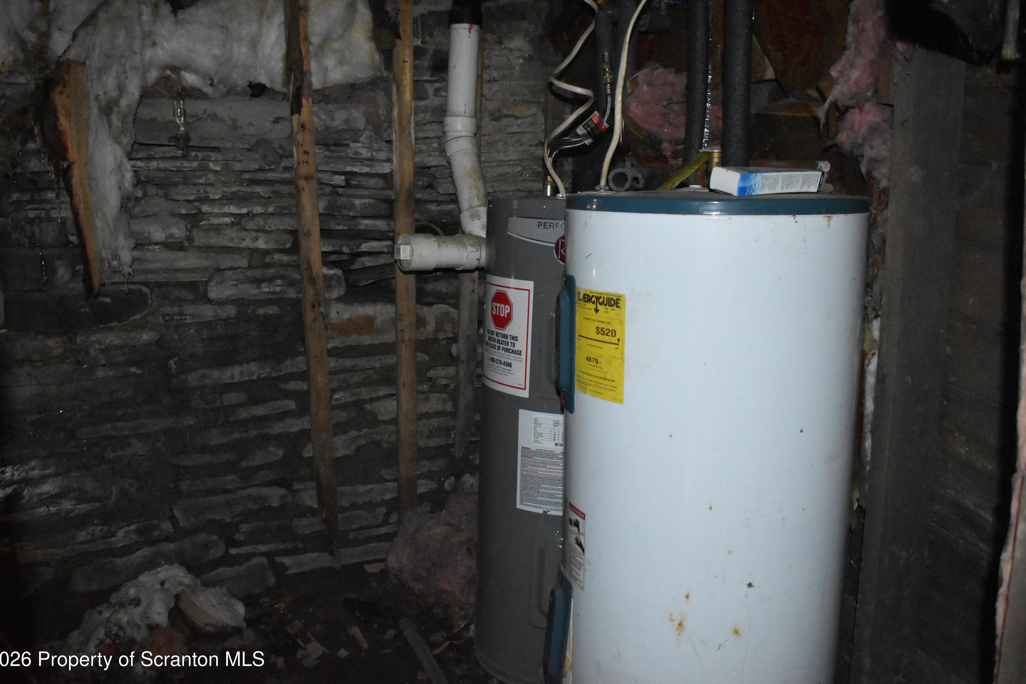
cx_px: 501
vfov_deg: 42.3
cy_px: 338
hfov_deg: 60.3
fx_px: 883
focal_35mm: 31
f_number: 3.8
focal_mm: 20
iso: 6400
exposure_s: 1/60
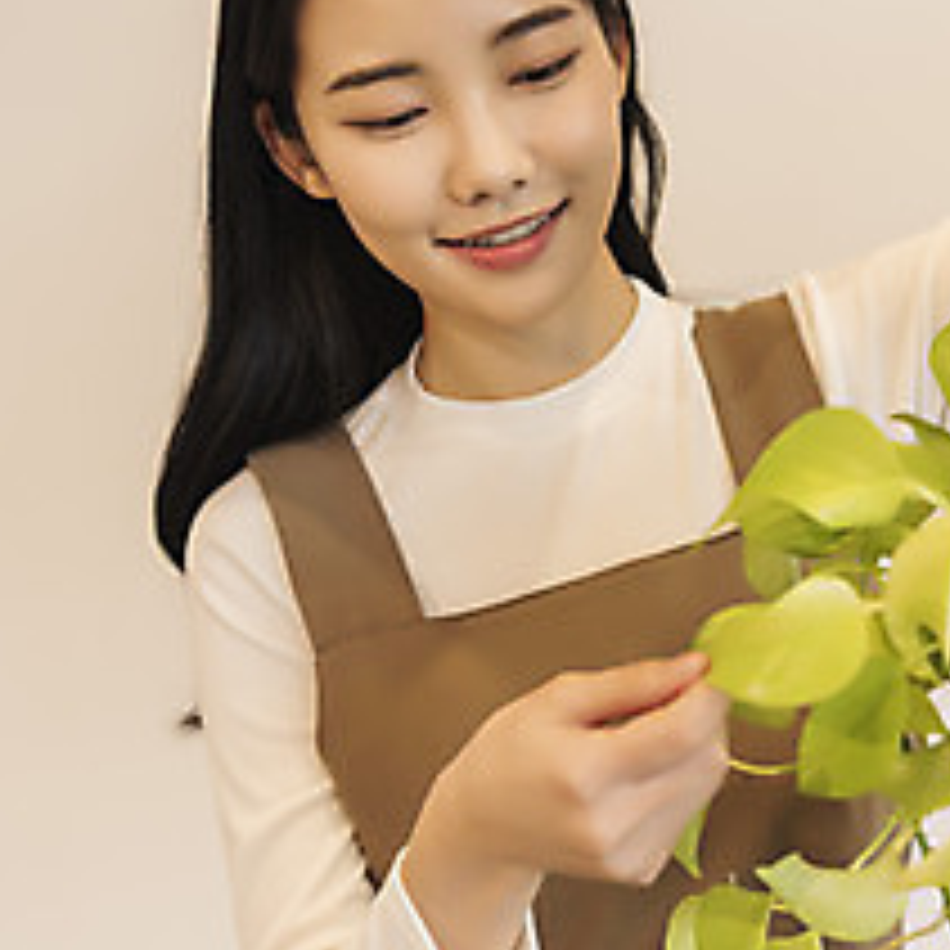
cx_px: 556
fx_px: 2204
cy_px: 414
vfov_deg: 24.3
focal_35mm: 71
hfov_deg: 24.3
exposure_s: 1/125
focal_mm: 44
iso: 400
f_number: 3.2
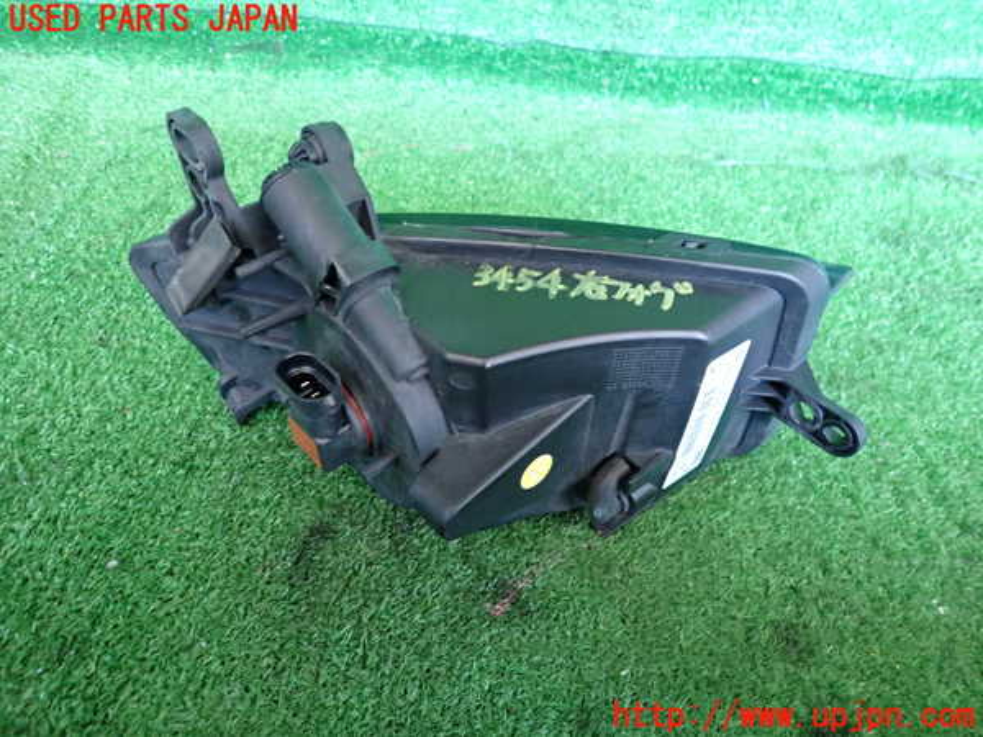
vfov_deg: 54.9
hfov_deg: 69.4
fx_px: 710
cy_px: 368
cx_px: 492
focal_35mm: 25
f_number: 2
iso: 640
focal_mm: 4.5
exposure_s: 1/30
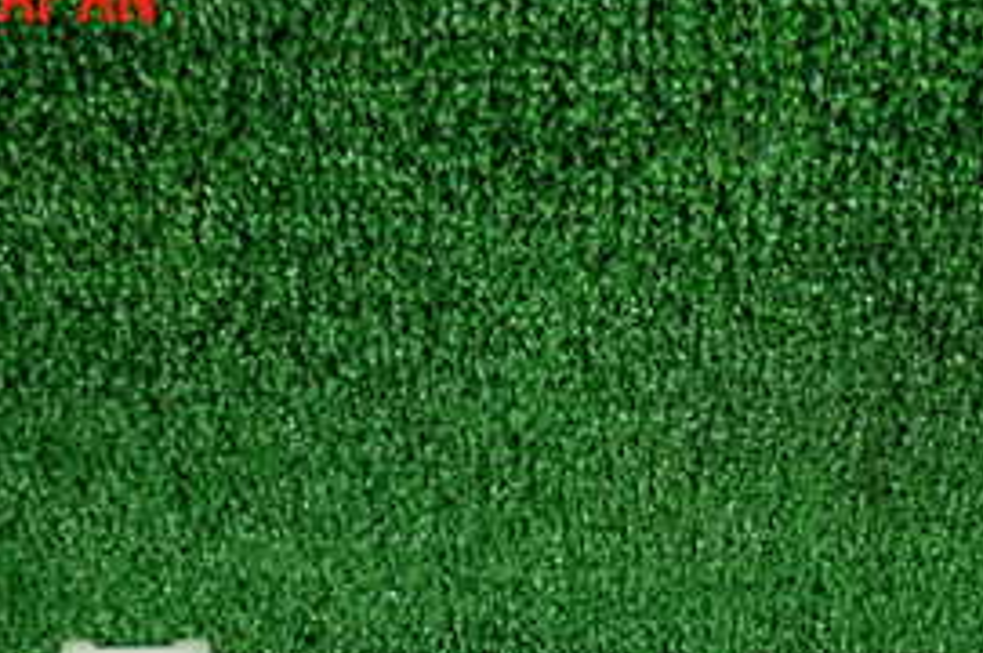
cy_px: 769
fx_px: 2264
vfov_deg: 15.8
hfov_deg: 24.5
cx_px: 584
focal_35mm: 83
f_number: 2.5
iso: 400
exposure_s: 1/40
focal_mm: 6.37
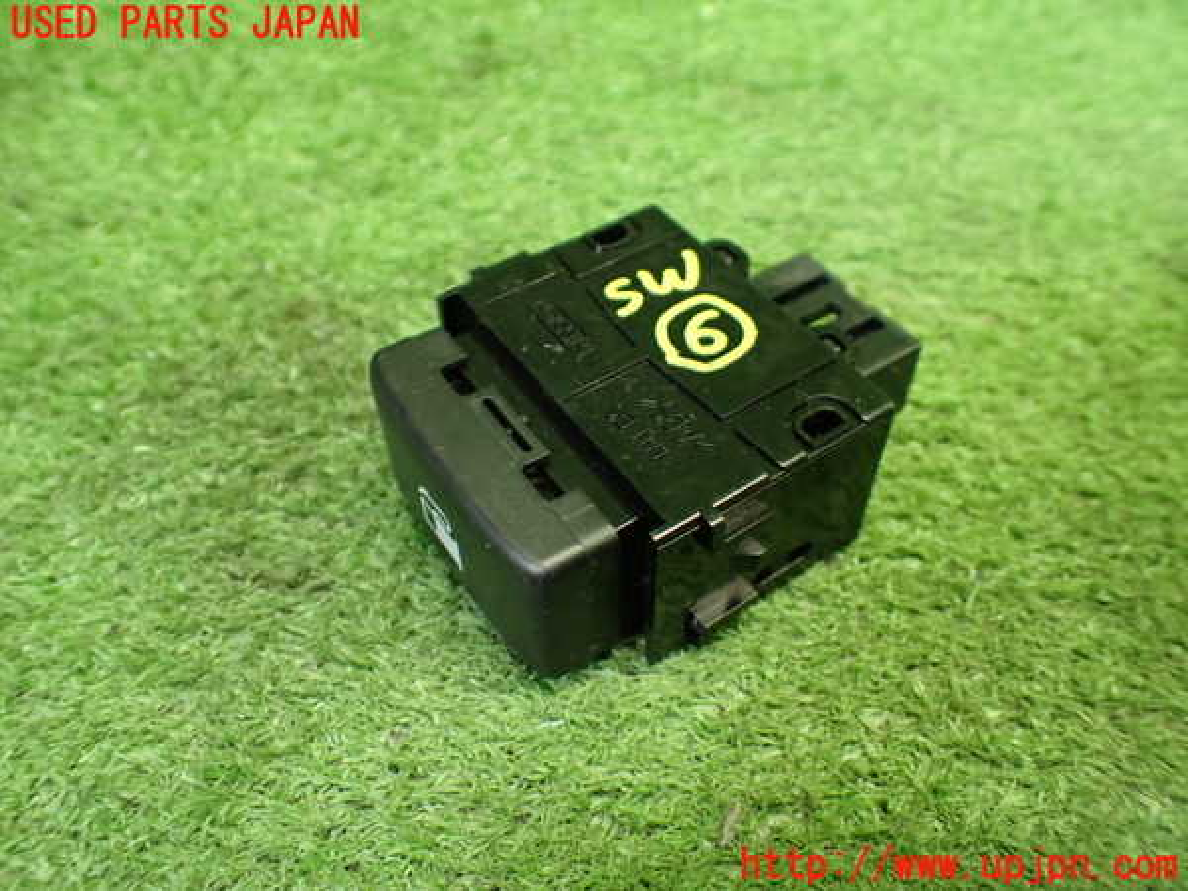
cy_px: 446
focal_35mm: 30
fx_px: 1030
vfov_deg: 46.8
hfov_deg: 60.0
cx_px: 594
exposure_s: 1/60
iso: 800
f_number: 2.3
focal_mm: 5.4
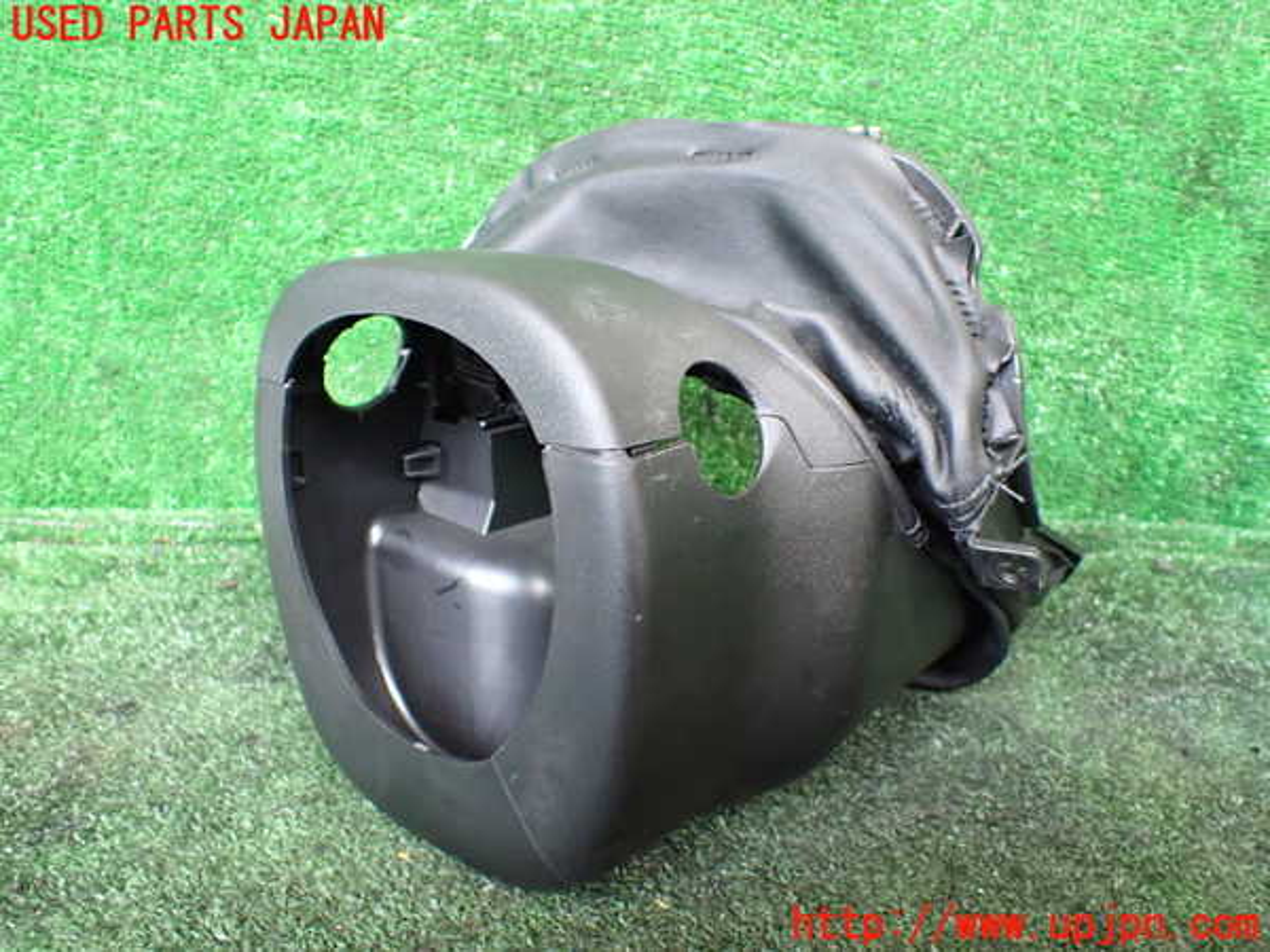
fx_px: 1101
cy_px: 476
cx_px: 635
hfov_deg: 60.0
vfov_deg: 46.8
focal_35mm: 30
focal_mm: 5.4
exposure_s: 1/125
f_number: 2.3
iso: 640
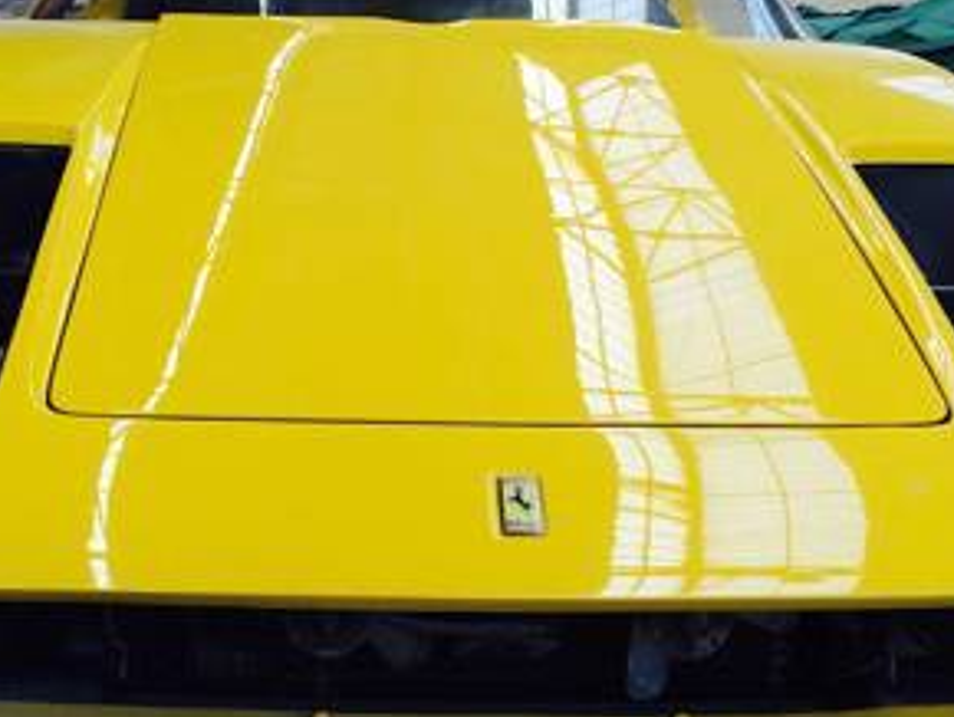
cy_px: 243
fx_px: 1324
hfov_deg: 39.6
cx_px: 418
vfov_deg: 30.1
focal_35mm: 48
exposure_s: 1/146
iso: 32
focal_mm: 4.15
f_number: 2.2
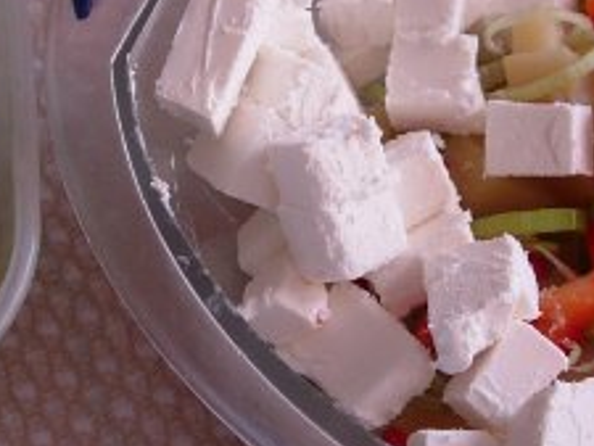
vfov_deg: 13.7
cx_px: 216
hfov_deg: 18.2
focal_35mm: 108
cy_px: 288
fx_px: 1854
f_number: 2.8
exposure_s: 1/85.4
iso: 64
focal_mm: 7.8
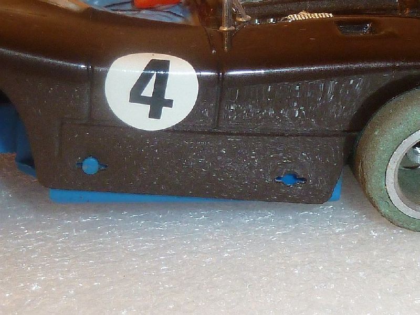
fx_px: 303
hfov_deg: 69.4
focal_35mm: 25
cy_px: 158
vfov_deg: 54.9
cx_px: 210
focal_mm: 4.1
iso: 160
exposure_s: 1/30
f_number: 3.3
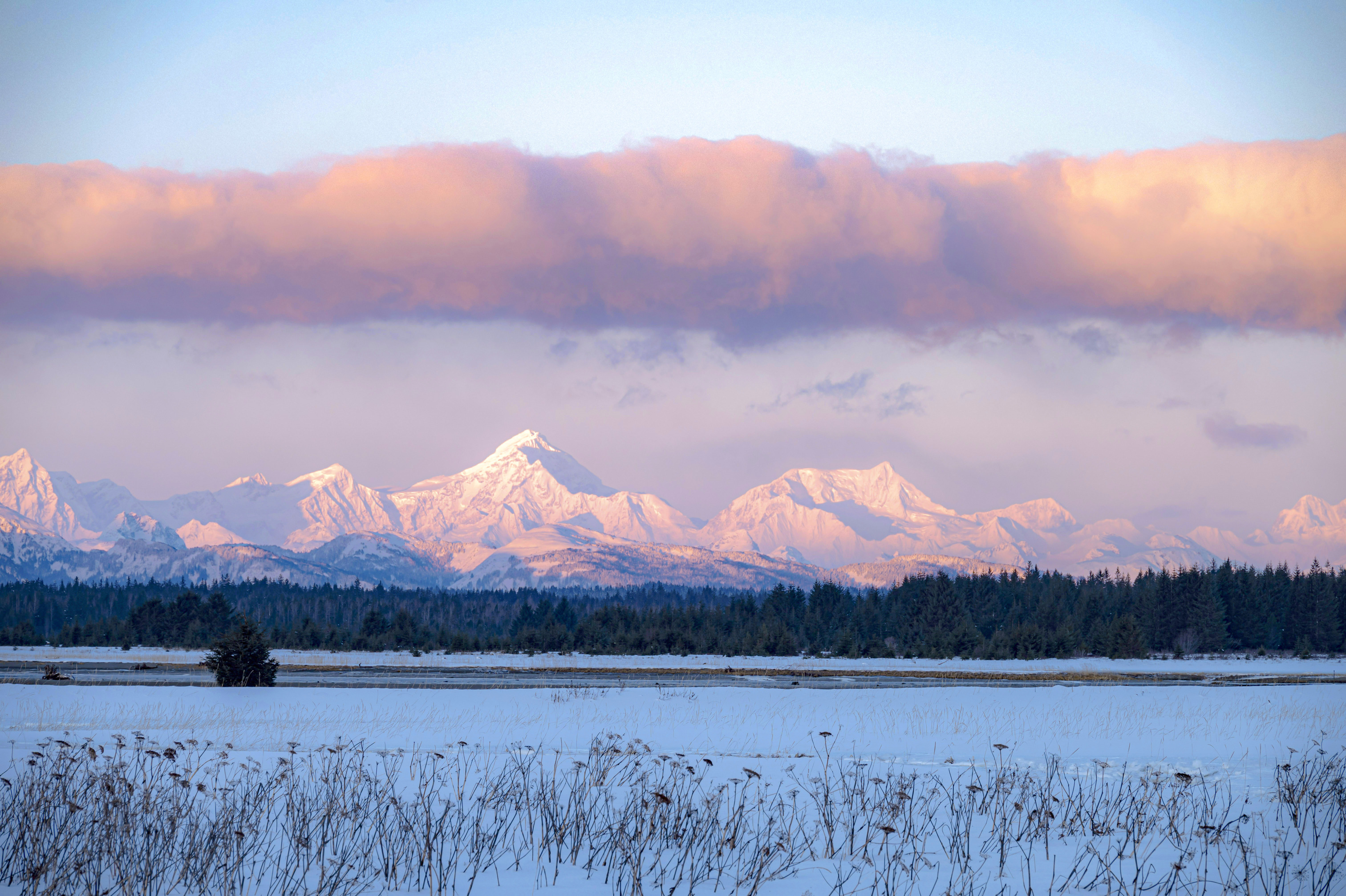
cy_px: 448
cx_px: 673
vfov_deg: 9.8
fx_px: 5231
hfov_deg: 14.7
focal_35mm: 140
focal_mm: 140
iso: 100
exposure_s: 1/60
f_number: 8
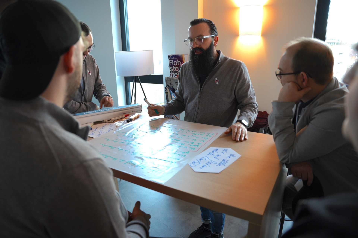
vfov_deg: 53.1
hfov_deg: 73.7
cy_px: 119
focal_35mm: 24
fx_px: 239
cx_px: 179
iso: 500
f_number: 2.8
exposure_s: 1/100
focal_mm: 24
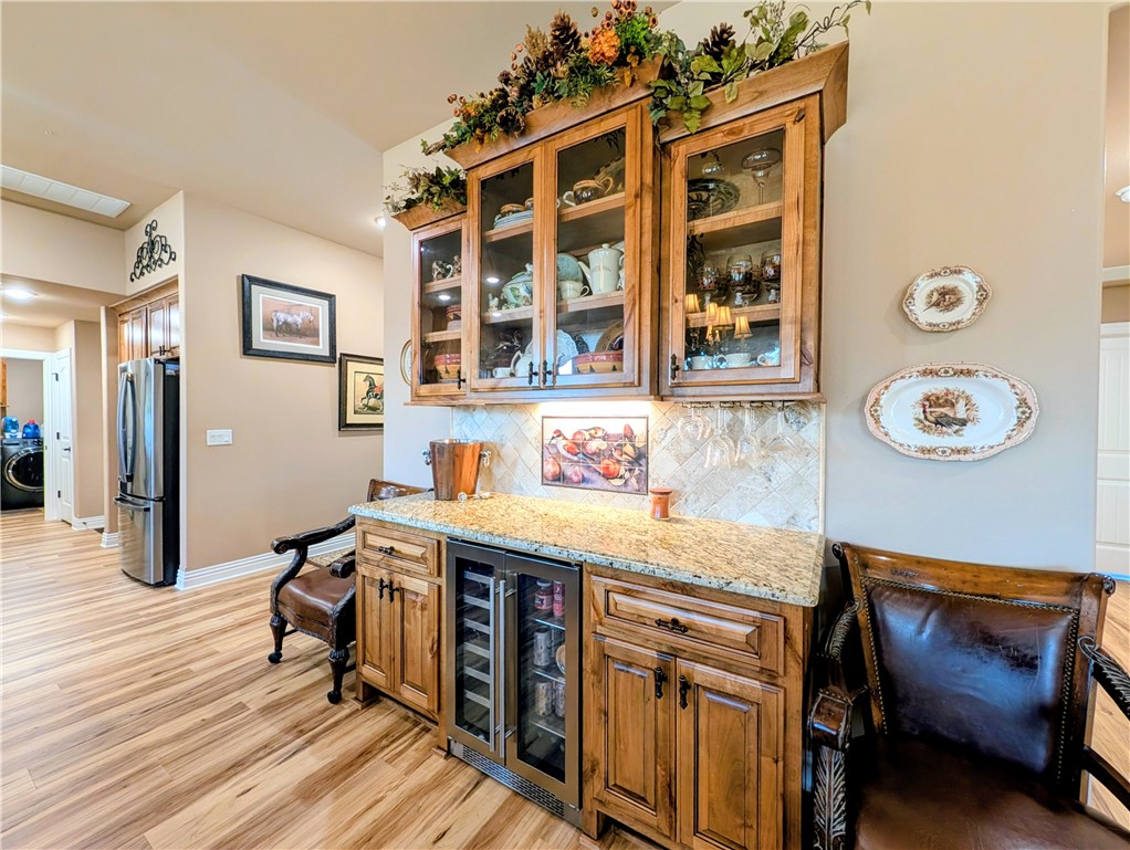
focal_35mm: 12
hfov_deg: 110.5
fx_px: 392
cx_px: 565
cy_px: 425
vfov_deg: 94.6
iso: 128
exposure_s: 1/60
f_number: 1.7
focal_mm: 2.02
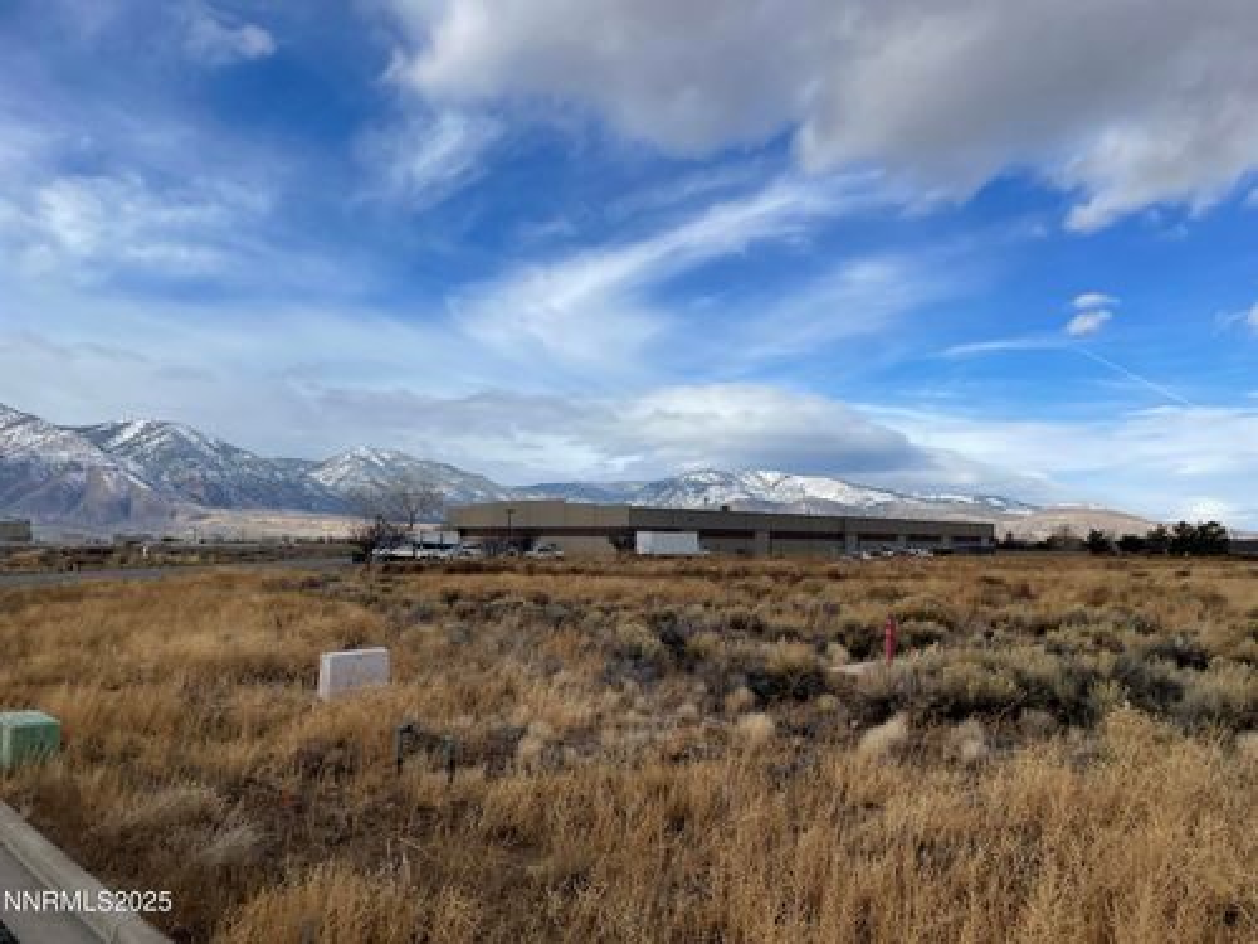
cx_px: 629
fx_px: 945
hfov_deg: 67.3
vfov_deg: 53.1
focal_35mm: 26
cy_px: 472
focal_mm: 4.2
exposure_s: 1/4132
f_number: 1.6
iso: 32
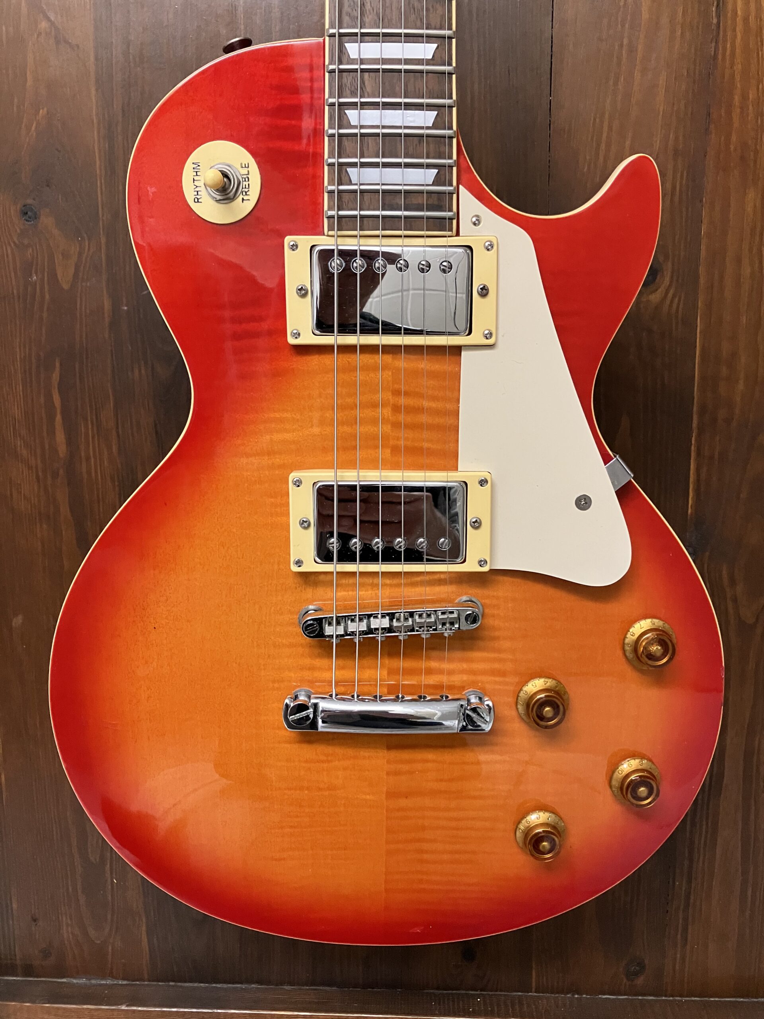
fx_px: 824
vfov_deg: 63.4
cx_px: 382
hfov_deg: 49.7
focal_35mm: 28
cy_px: 510
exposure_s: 1/60
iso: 320
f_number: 1.8
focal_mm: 3.99
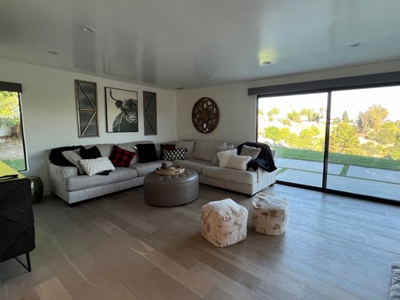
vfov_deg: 78.1
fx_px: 185
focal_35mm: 16
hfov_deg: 94.2
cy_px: 145
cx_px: 218
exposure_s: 1/120
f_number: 1.8
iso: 80
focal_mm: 1.57
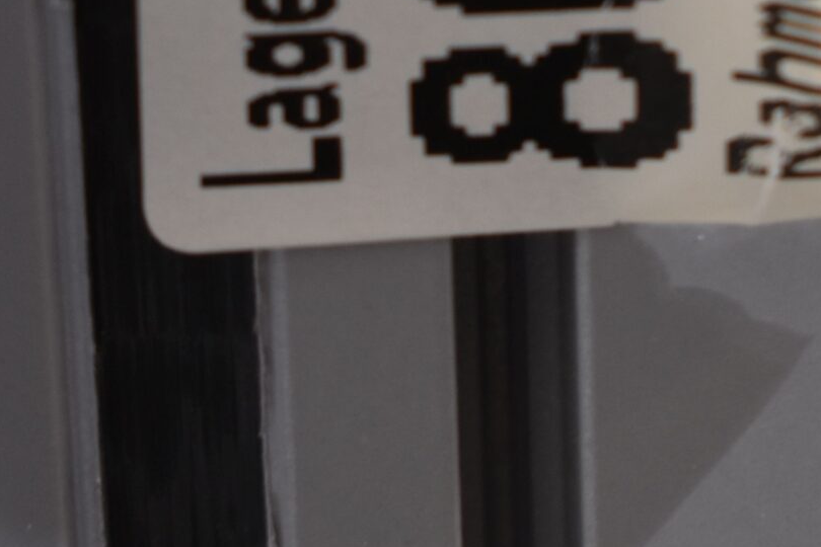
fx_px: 4971
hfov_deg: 9.4
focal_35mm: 218
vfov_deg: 6.2
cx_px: 440
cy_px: -268
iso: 500
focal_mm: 46
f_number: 5.6
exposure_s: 1/60
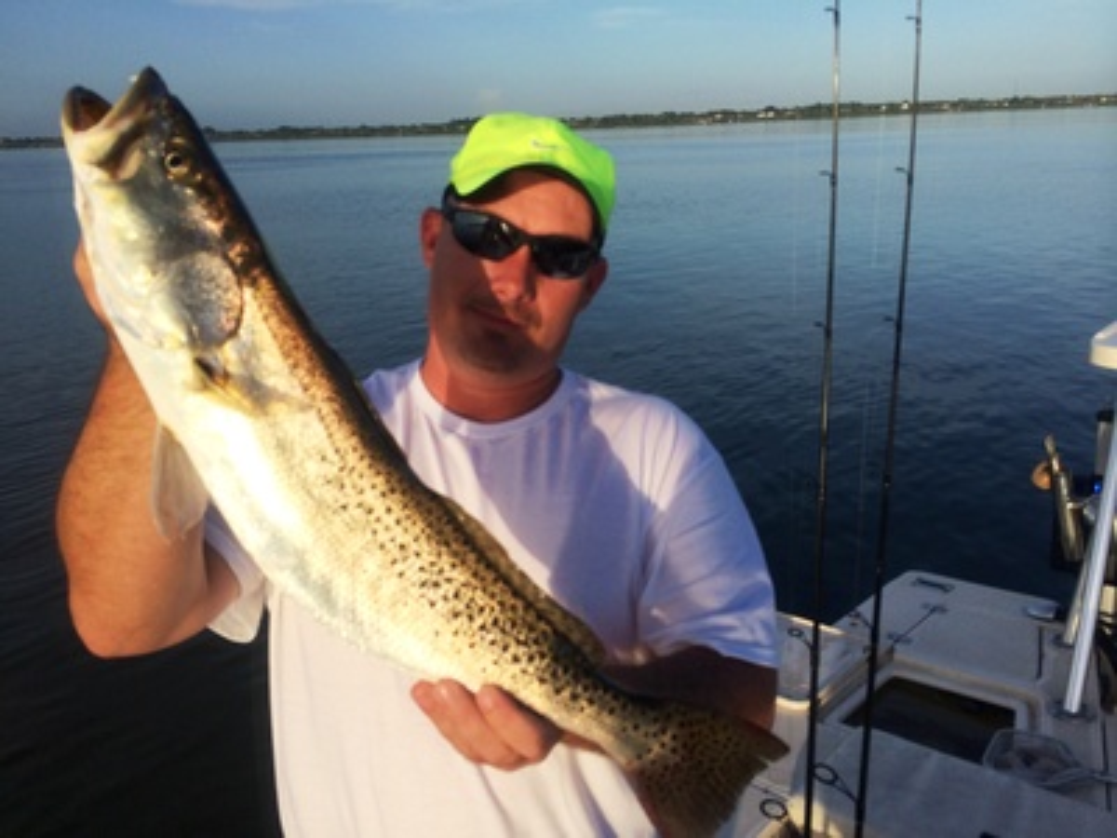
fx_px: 968
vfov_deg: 46.8
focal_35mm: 30
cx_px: 558
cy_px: 419
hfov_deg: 60.0
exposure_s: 1/1953
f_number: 2.2
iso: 40
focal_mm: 4.12
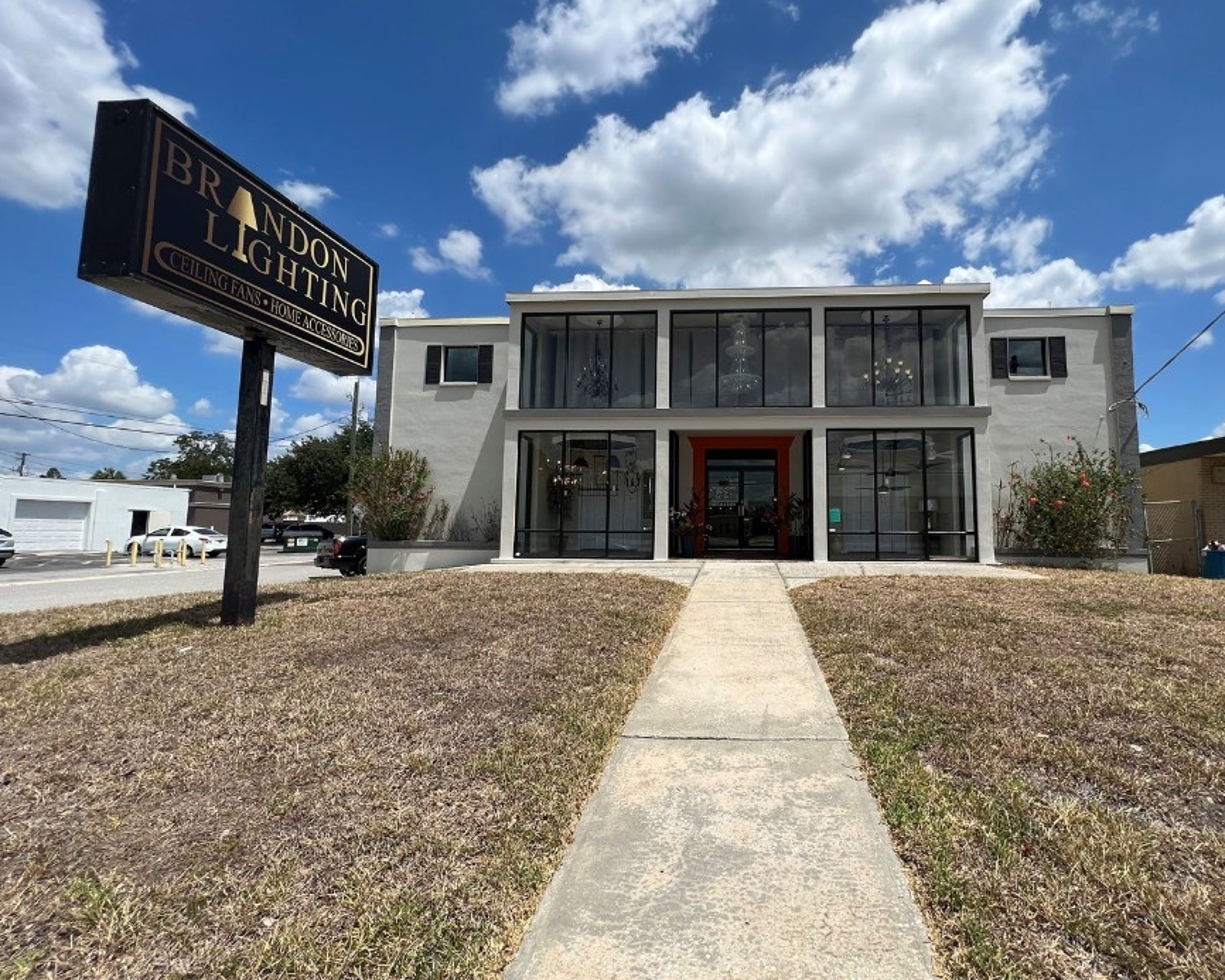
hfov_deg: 96.0
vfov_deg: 84.0
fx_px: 544
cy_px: 479
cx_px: 710
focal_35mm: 15
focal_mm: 1.57
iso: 32
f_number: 1.8
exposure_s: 1/2273
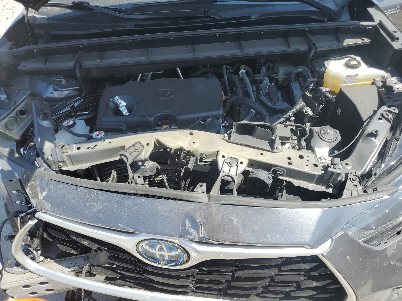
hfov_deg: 67.3
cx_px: 201
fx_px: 302
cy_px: 150
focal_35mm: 26
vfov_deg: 53.1
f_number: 1.5
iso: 50
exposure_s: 1/1429
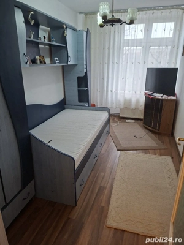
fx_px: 163
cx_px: 92
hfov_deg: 58.9
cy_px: 122
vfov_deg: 73.9
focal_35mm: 23
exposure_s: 1/120
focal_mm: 5.54
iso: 250
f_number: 1.8
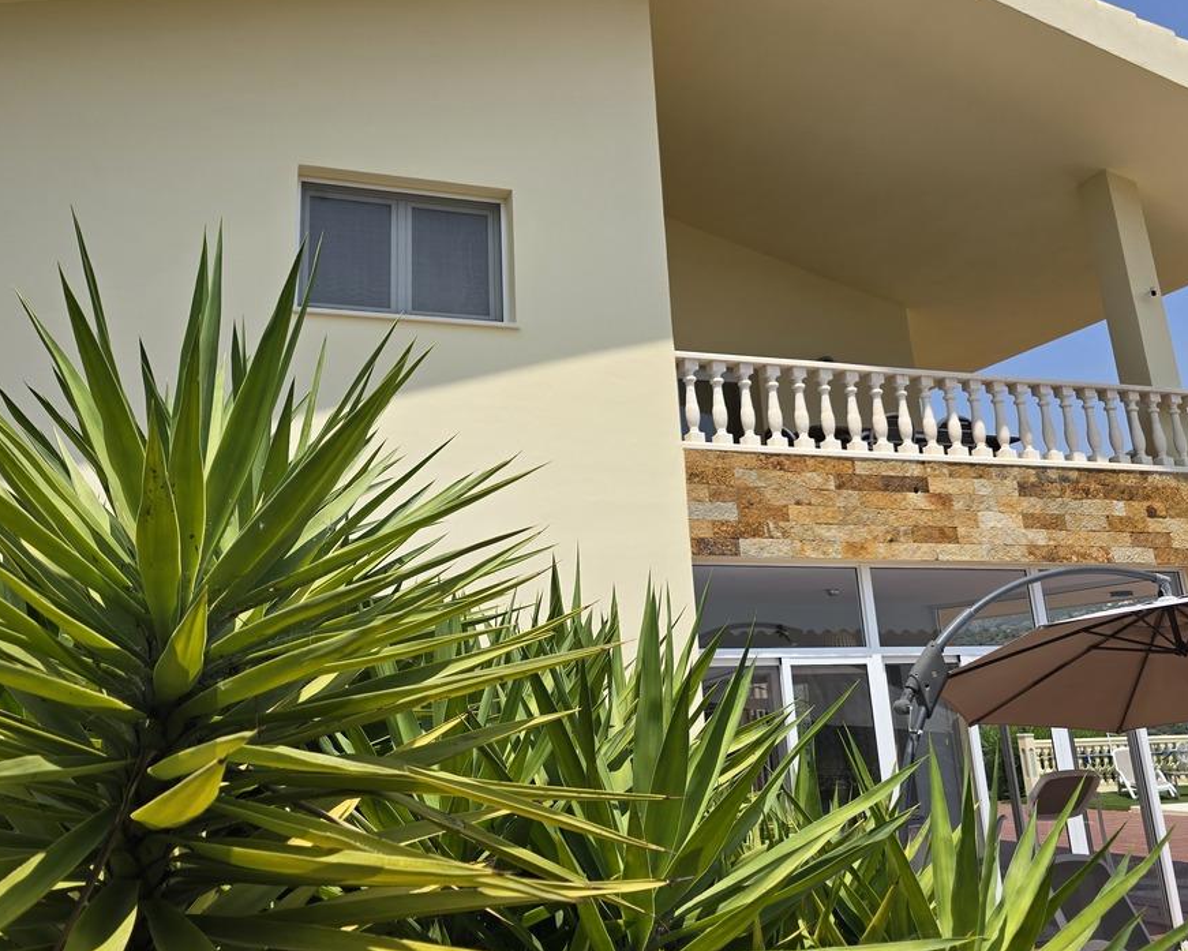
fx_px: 1160
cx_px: 539
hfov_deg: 54.1
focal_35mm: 33
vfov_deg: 43.9
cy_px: 319
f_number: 1.7
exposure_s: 1/1248
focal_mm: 6.3
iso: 12
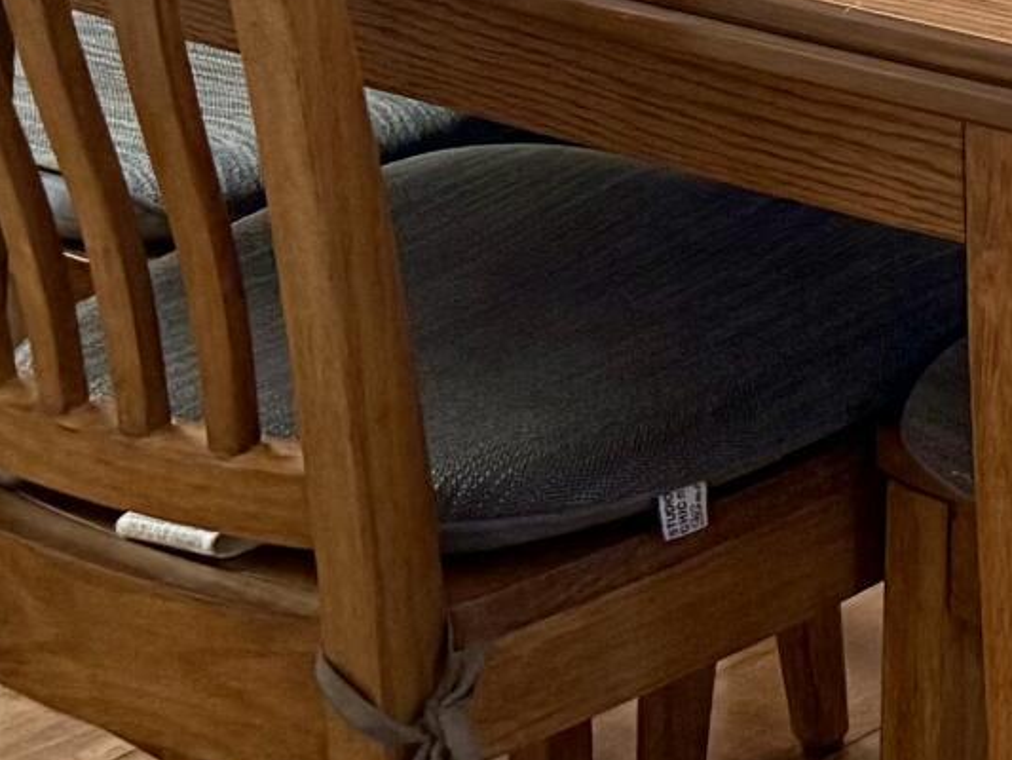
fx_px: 3948
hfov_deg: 12.2
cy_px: -872
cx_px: 2269
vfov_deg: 10.0
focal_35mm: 135
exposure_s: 1/122
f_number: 1.78
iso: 200
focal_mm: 6.76
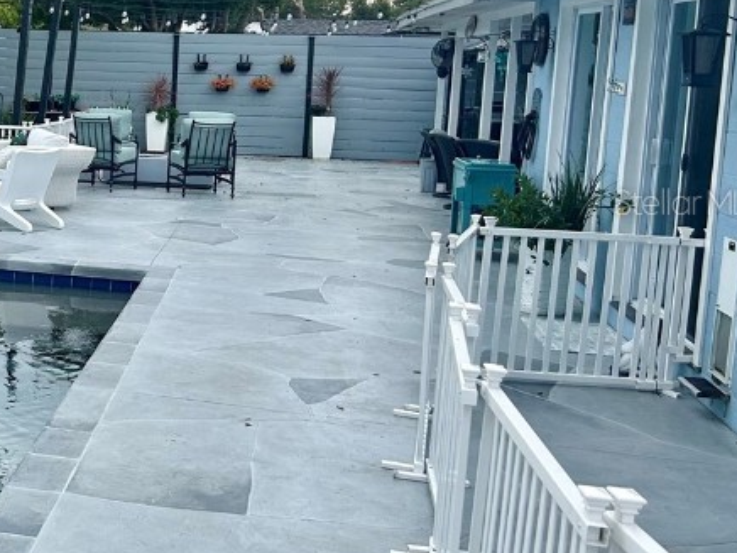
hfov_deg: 28.5
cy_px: 201
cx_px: -93
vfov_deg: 24.0
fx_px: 1299
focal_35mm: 61
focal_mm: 5.7
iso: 50
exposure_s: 1/1808
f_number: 1.5
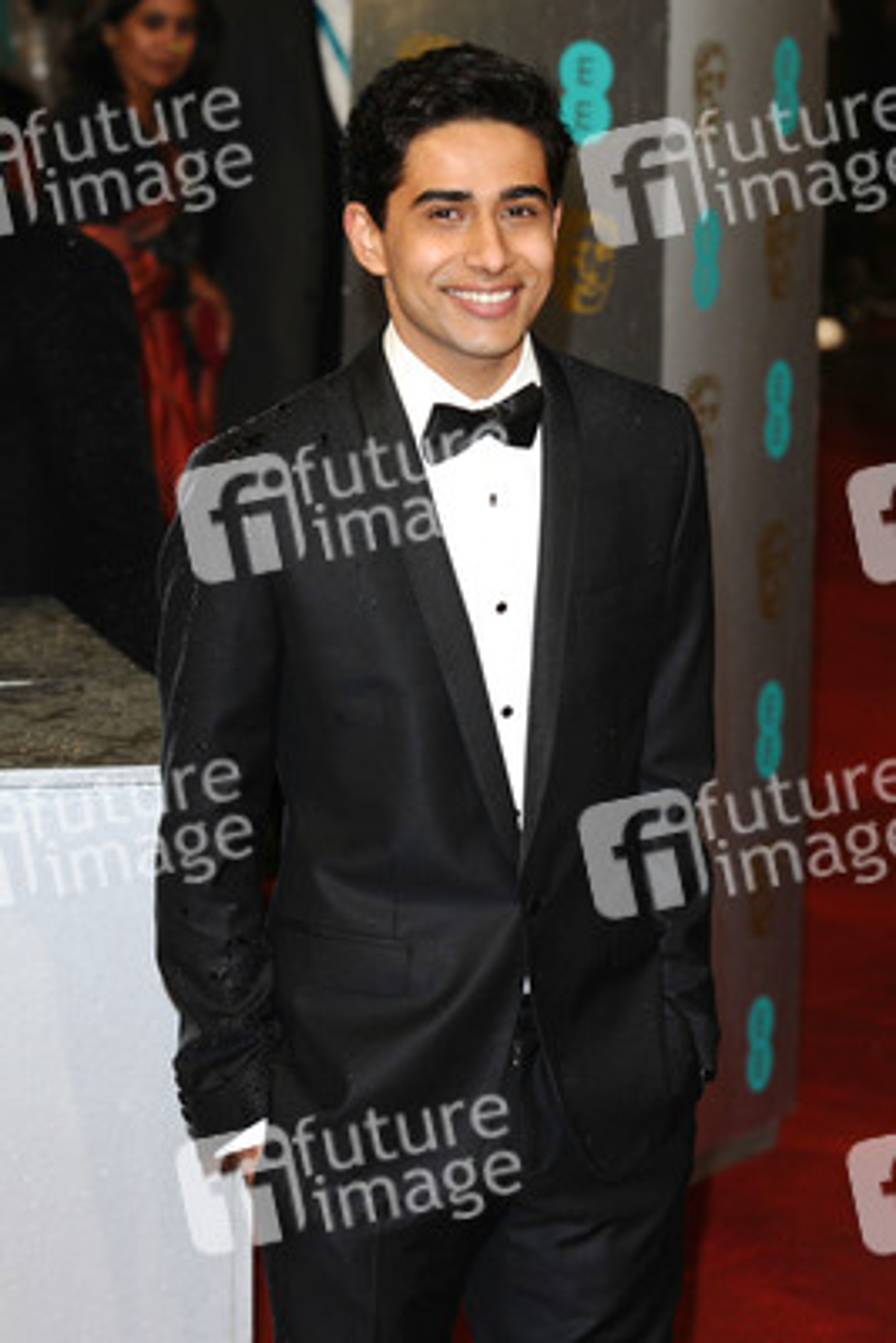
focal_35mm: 120
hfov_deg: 11.4
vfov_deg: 17.1
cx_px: 448
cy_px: 672
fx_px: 4476
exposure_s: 1/200
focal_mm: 80
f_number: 4
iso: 320
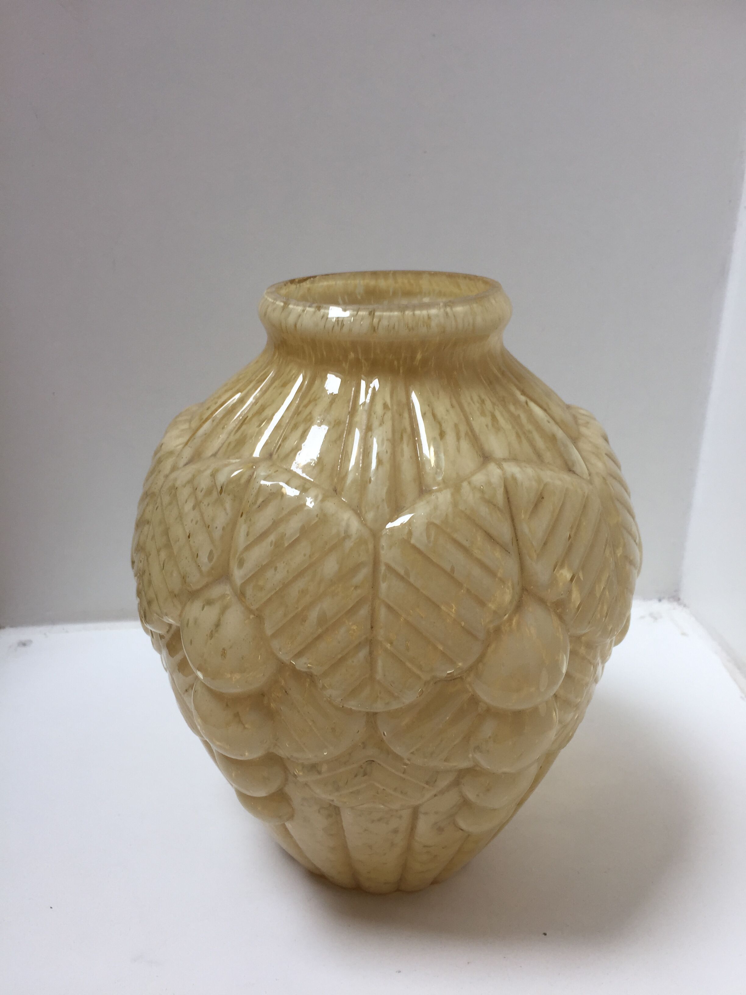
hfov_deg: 48.2
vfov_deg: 61.7
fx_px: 833
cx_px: 373
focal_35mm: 29
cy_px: 498
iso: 32
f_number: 2.2
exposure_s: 1/50
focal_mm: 4.15
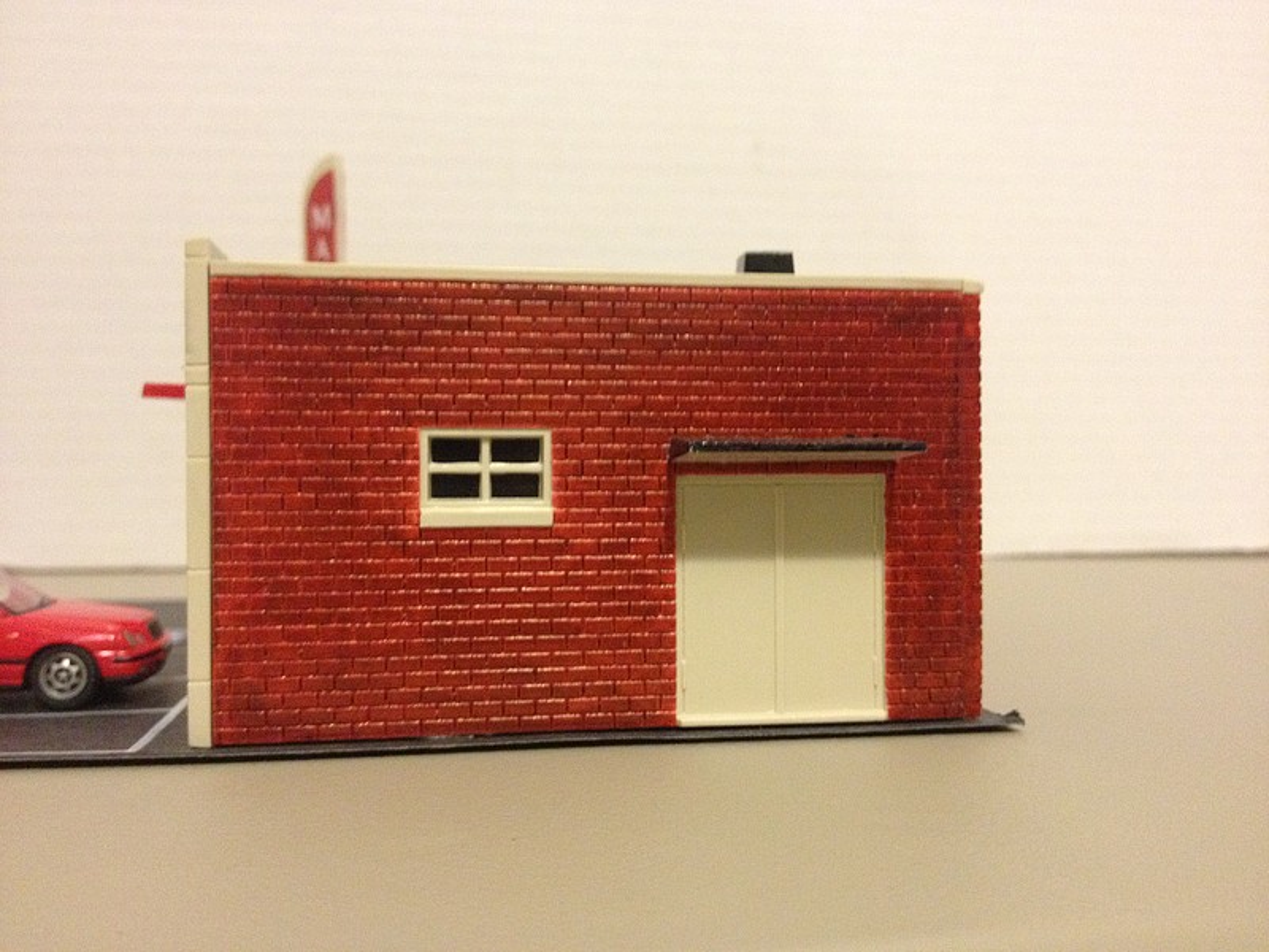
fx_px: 1283
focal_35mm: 35
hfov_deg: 52.6
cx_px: 634
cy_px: 476
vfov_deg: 40.7
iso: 400
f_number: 2.4
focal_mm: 4.28
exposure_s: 1/17
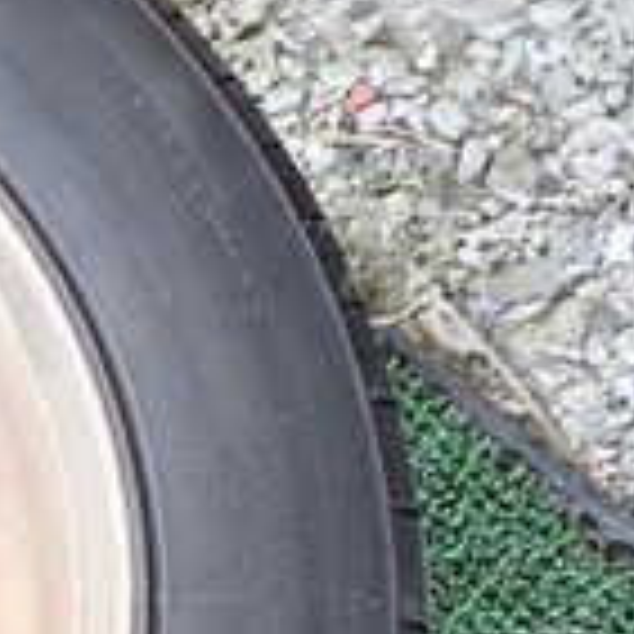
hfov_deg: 13.8
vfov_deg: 15.2
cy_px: 621
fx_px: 2342
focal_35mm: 113
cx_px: -495
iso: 200
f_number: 2.3
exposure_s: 1/50
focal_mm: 5.4
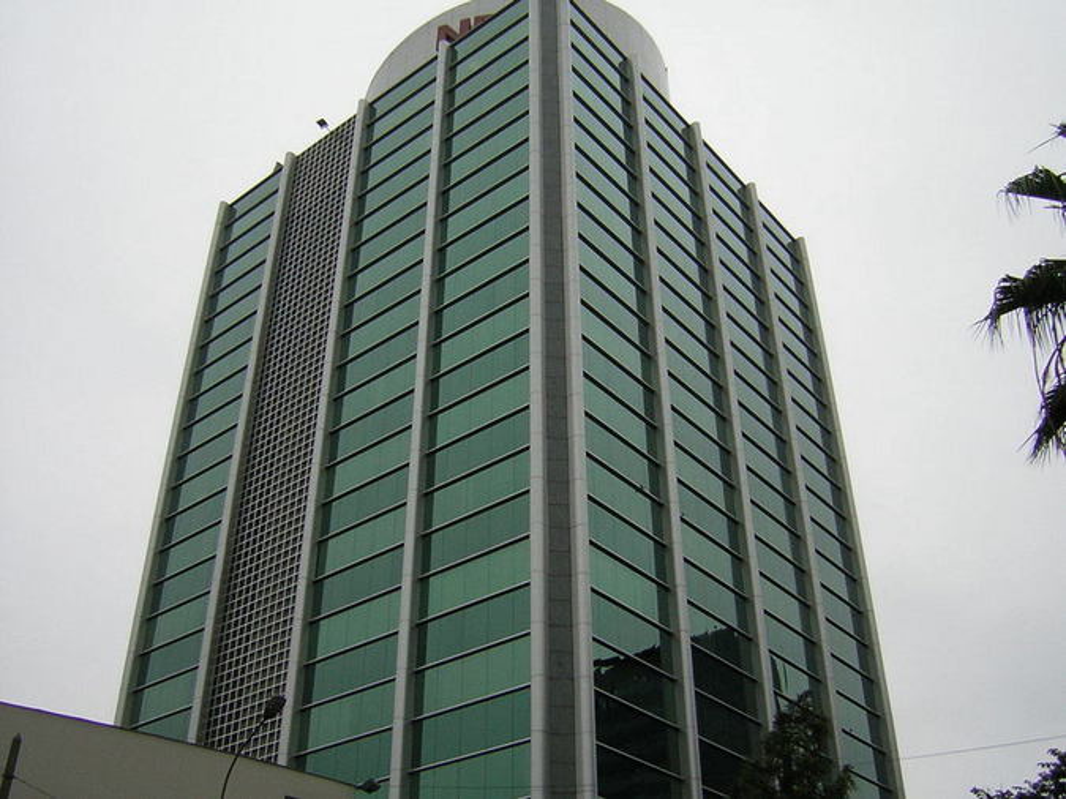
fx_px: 1108
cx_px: 533
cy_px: 400
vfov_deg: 39.6
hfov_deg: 51.4
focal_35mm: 36
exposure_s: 1/482
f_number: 5.2
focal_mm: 4.7
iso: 50
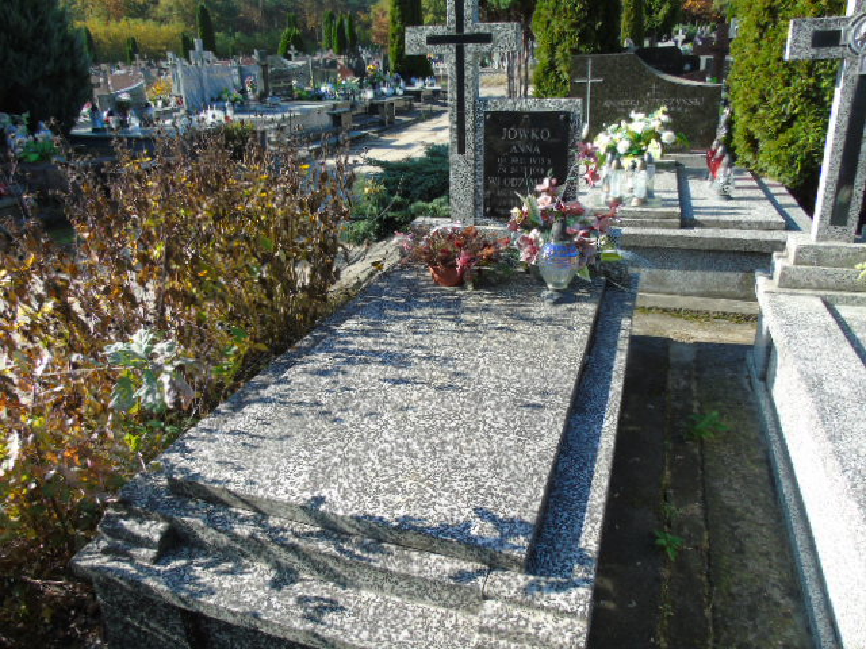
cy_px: 324
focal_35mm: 25
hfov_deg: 69.4
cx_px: 433
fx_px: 625
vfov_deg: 54.9
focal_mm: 4.4
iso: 80
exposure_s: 1/320
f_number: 3.4
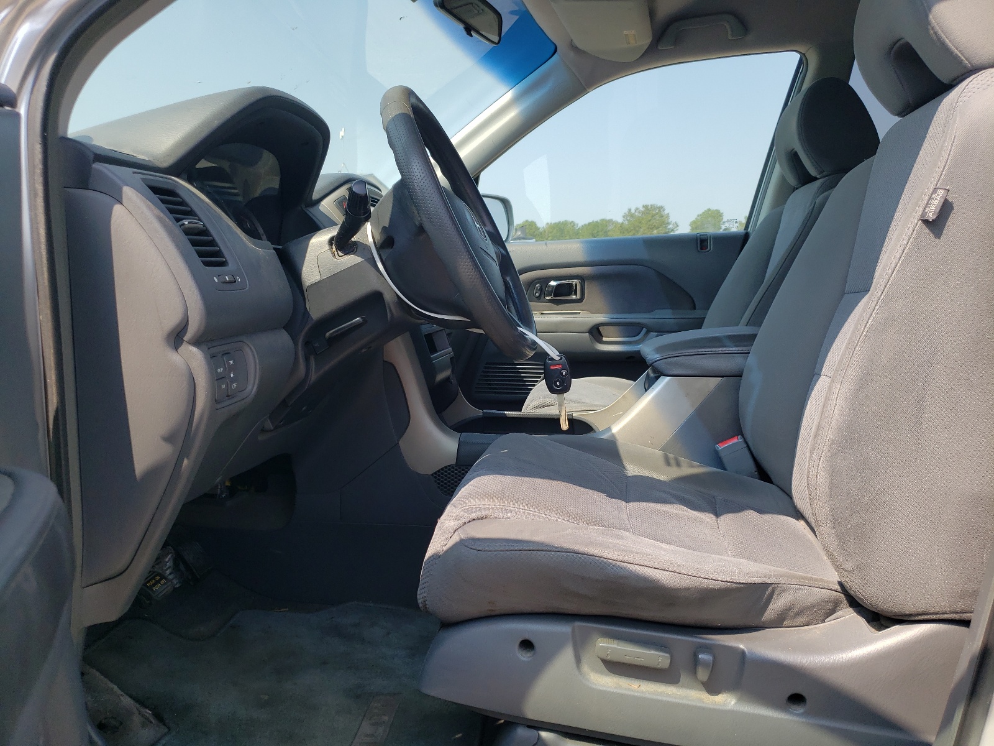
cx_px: 497
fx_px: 747
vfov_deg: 53.1
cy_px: 373
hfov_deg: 67.3
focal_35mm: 26
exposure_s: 1/1111
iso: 50
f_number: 1.5
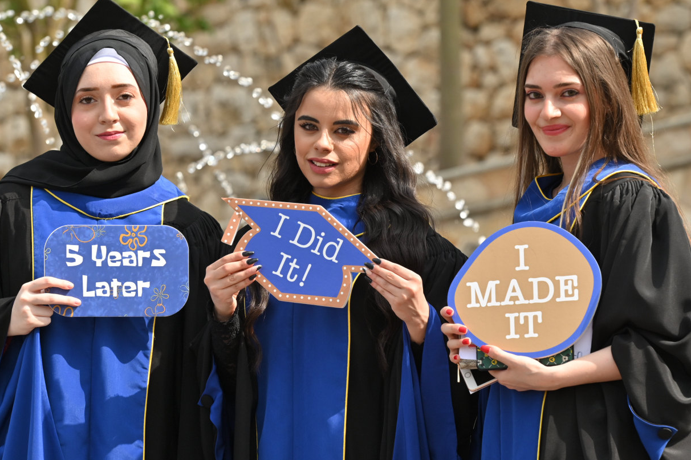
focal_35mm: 198
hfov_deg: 10.4
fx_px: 3799
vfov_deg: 6.9
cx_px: 359
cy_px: 243
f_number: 6.3
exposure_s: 1/800
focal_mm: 150
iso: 320
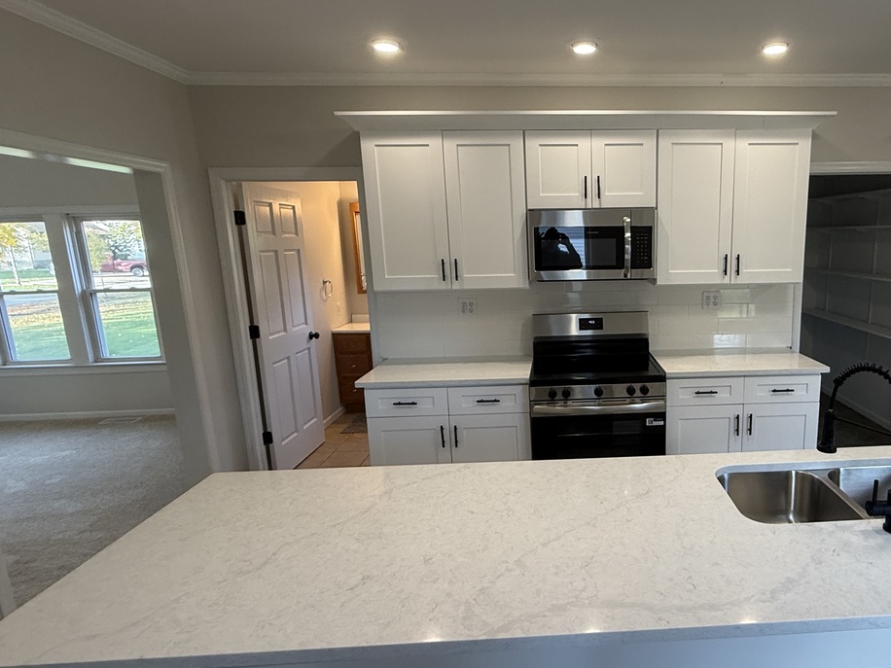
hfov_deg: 74.1
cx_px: 592
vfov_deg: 61.1
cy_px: 344
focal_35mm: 22
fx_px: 566
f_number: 2.2
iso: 200
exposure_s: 1/120
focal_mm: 2.22
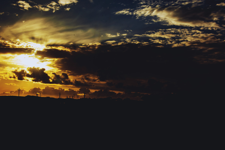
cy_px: 75
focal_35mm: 57
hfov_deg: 35.1
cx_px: 112
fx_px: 356
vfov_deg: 23.8
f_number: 22
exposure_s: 1/80
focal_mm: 38
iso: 320
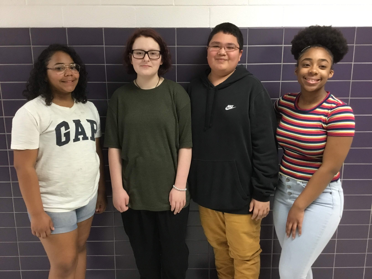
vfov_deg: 45.4
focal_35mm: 31
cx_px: 186
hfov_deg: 58.4
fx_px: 333
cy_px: 140
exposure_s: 1/30
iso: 160
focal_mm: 3.3
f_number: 2.4
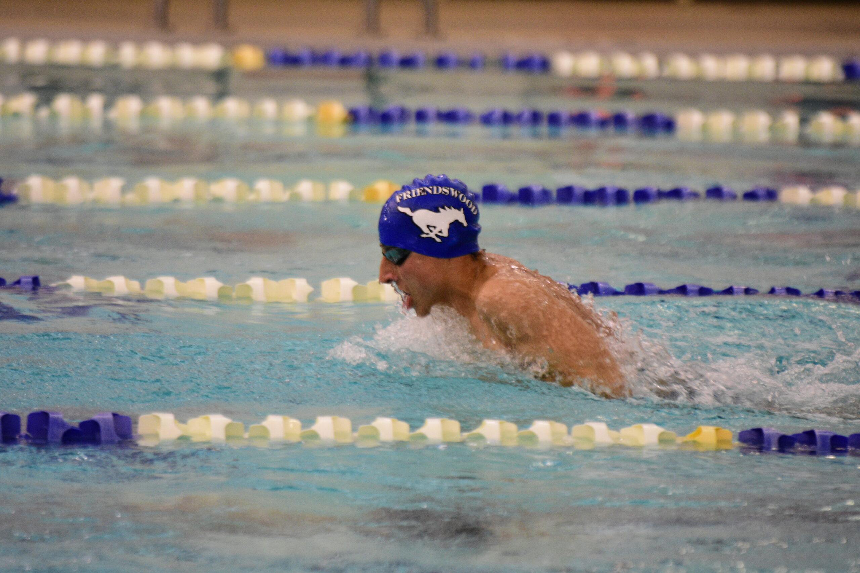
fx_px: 7167
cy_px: 286
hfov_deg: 6.9
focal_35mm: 300
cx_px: 430
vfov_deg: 4.6
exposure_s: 1/320
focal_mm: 200
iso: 1800
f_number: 2.8
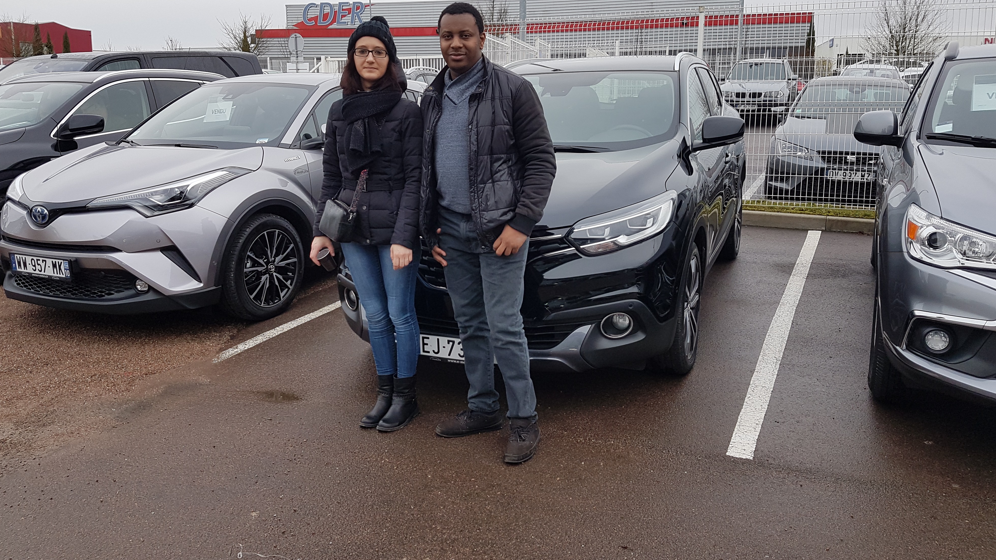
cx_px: 491
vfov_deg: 40.1
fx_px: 766
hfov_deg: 66.1
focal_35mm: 29
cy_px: 240
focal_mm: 4.2
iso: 40
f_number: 1.7
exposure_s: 1/442
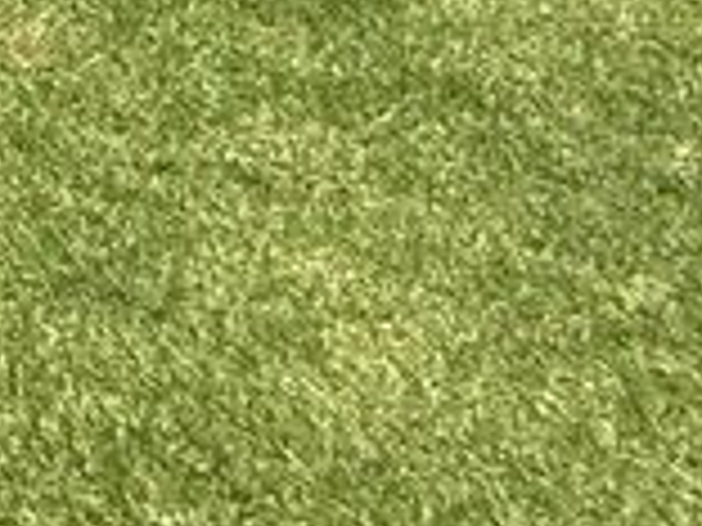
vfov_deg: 11.1
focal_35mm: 108
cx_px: -1917
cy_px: -809
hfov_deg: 8.9
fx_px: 2190
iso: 50
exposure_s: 1/830
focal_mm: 2.22
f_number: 2.2
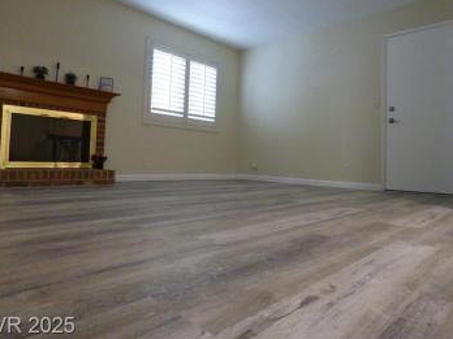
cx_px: 237
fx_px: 301
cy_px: 145
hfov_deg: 73.9
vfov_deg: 58.6
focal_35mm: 23
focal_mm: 3.58
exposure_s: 1/60
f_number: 2.8
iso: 800
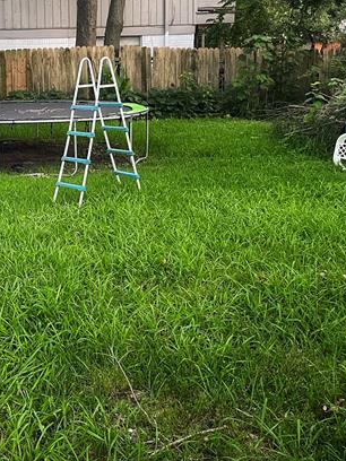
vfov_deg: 38.5
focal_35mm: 49
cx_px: 33
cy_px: 155
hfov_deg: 28.5
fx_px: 653
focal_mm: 4.2
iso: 250
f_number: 1.6
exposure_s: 1/60
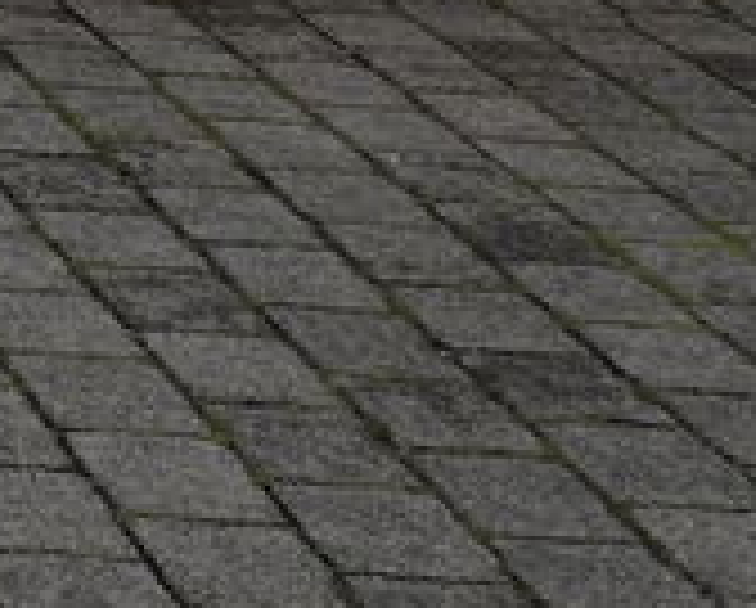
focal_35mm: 200
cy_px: -766
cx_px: -1143
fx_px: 4483
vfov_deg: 7.3
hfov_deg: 8.7
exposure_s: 1/140
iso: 200
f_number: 4.5
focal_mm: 23.3
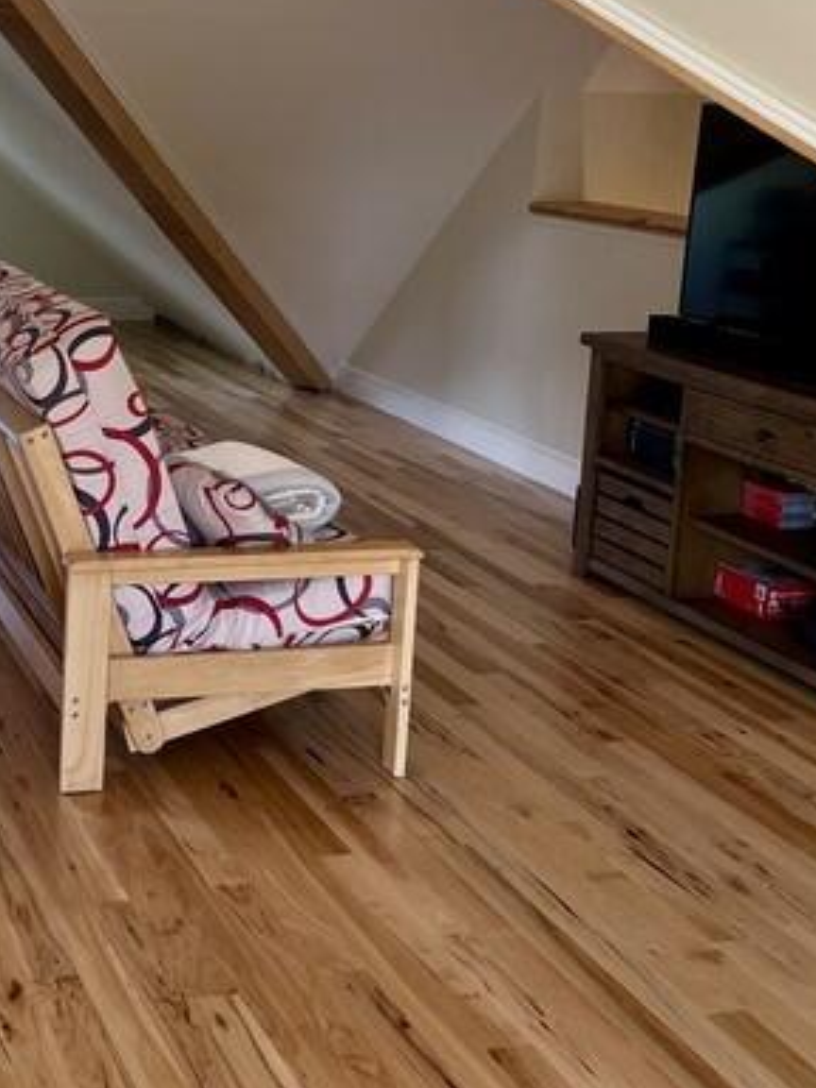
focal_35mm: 52
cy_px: 371
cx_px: 34
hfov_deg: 26.8
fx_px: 1634
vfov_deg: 36.5
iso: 64
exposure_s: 1/120
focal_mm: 5.1
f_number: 1.6
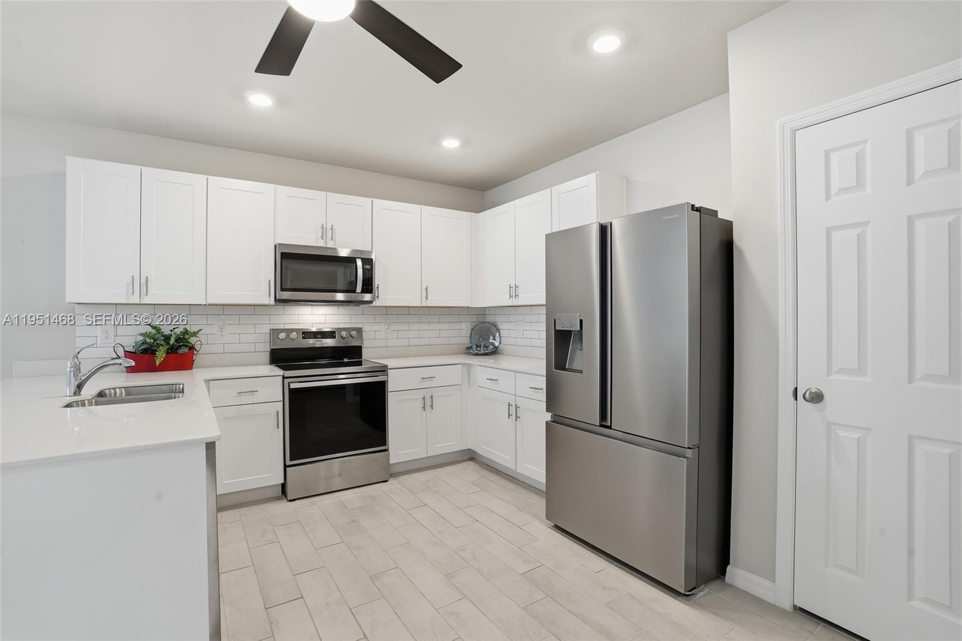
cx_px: 481
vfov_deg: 73.7
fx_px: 427
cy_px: 320
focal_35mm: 16
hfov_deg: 96.7
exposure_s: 1/20
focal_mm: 16
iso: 200
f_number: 9
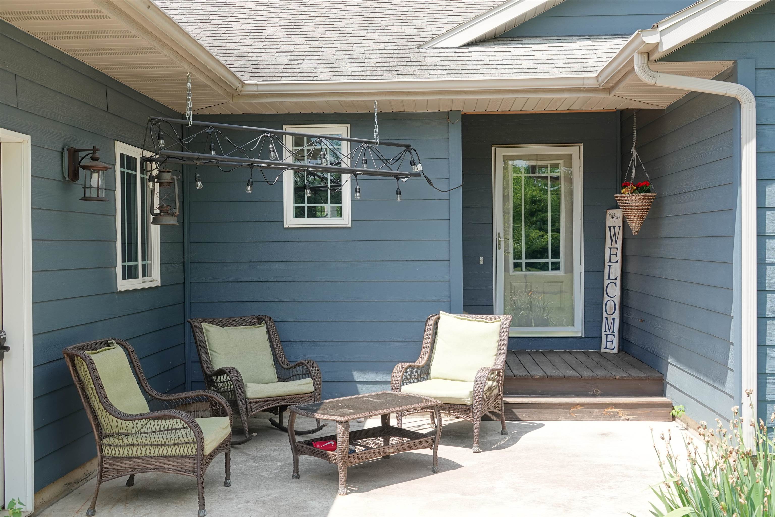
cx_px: 388
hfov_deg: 49.6
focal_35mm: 39
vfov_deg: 34.2
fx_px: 840
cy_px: 258
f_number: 3.5
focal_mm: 14.16
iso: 100
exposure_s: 1/250
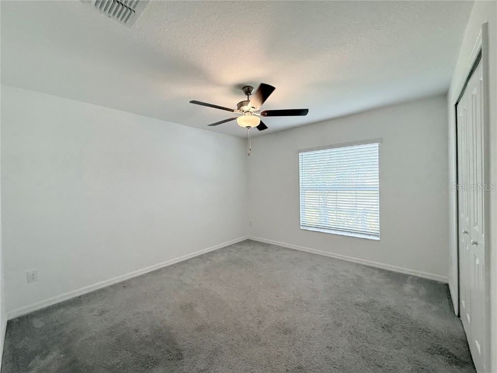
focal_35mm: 14
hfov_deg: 102.1
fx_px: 201
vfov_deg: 85.7
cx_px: 248
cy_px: 186
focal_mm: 2.22
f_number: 2.2
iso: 125
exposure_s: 1/120
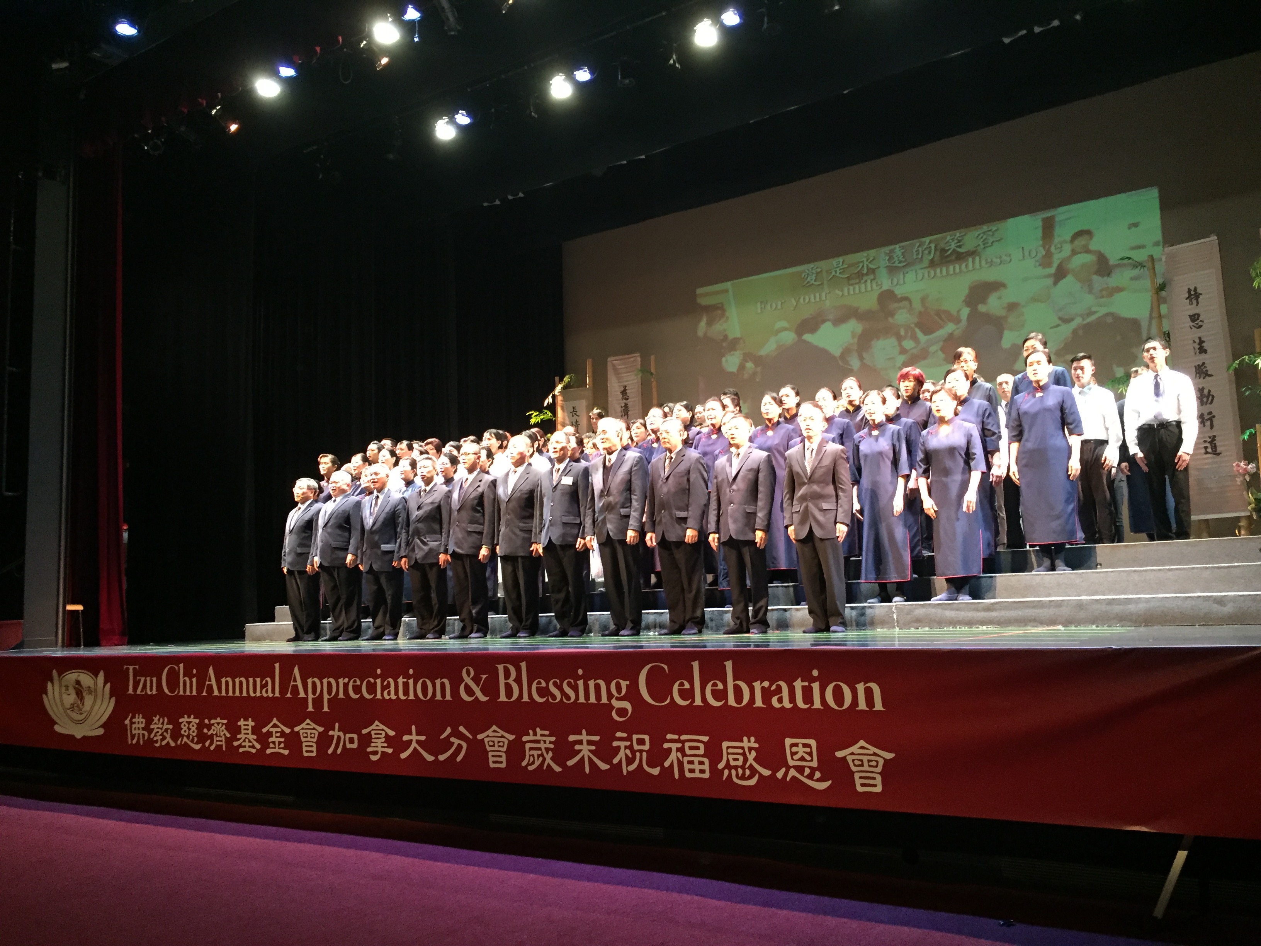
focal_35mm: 29
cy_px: 473
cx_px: 630
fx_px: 1056
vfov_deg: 48.2
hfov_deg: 61.7
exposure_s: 1/20
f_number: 2.2
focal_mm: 4.15
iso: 250
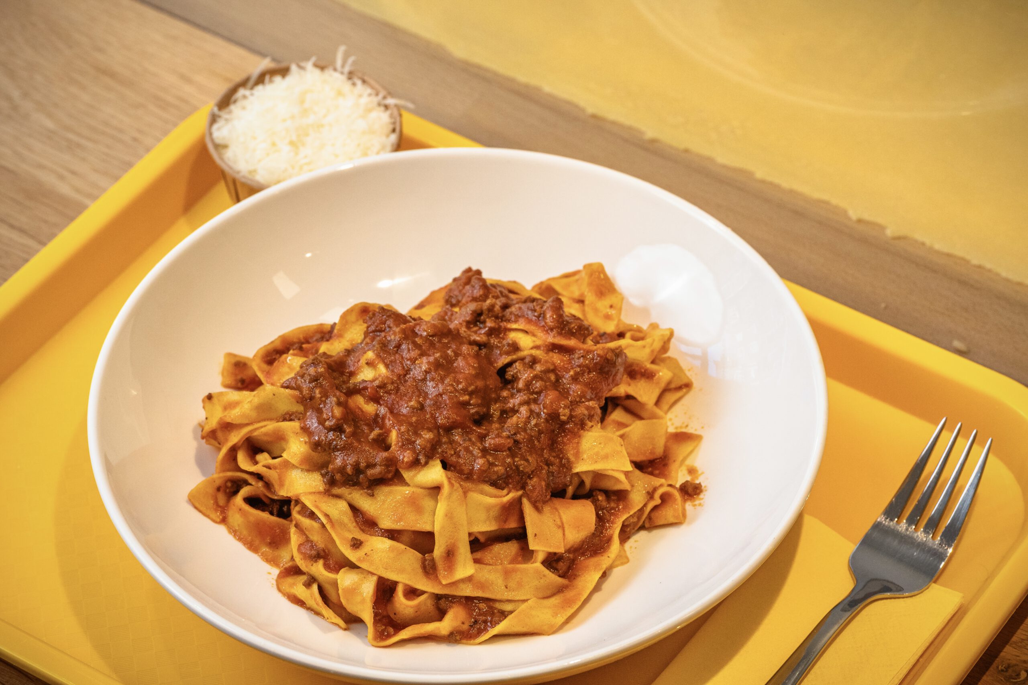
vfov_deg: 13.0
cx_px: 514
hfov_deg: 19.5
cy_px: 342
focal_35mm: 105
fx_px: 2998
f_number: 9
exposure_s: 1/320
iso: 3200
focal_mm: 105
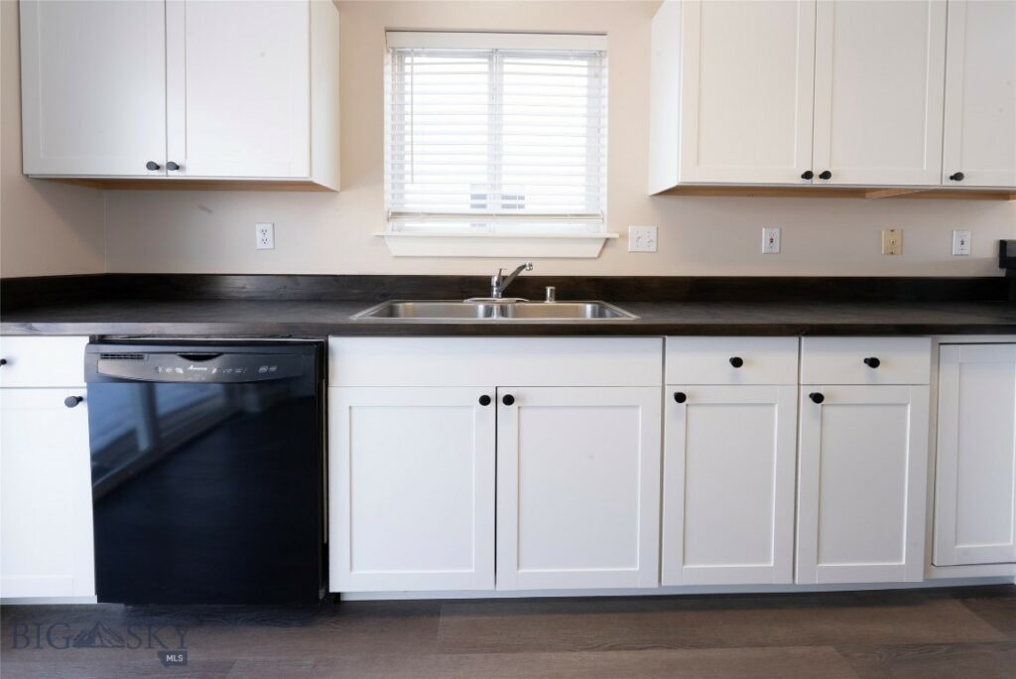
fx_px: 466
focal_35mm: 16
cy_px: 340
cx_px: 508
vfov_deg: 72.1
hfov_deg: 94.9
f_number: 16
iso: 200
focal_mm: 16.5
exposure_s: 1/5
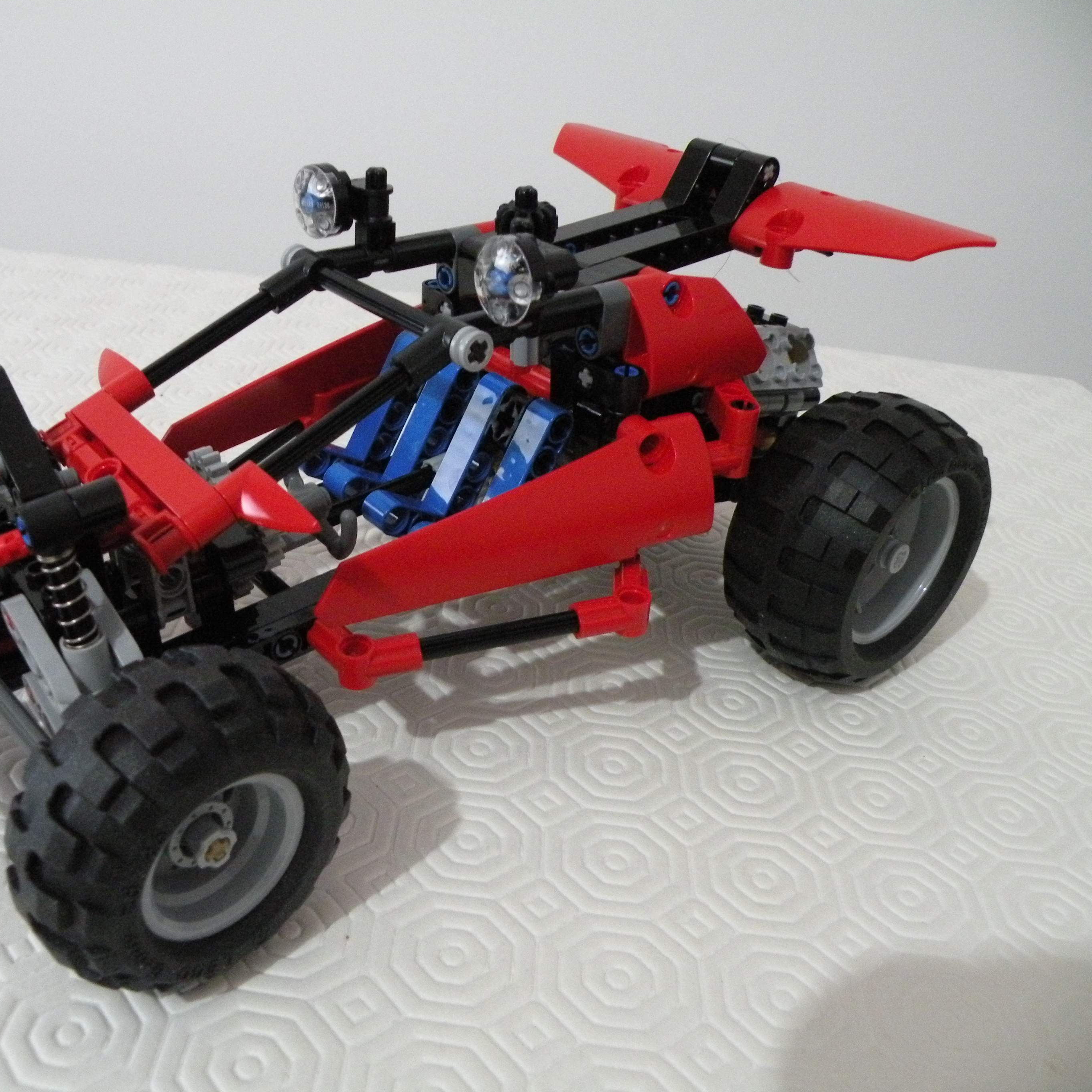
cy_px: 543
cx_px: 401
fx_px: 1142
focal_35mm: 32
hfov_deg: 50.5
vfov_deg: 51.1
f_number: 2.8
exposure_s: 1/8
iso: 459
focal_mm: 4.7
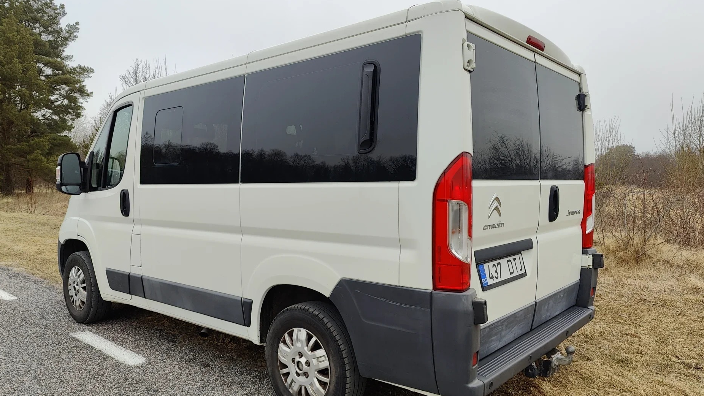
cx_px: 352
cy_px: 205
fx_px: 485
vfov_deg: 44.4
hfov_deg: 71.9
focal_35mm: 26
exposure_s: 1/1160
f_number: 1.8
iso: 50
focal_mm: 6.06
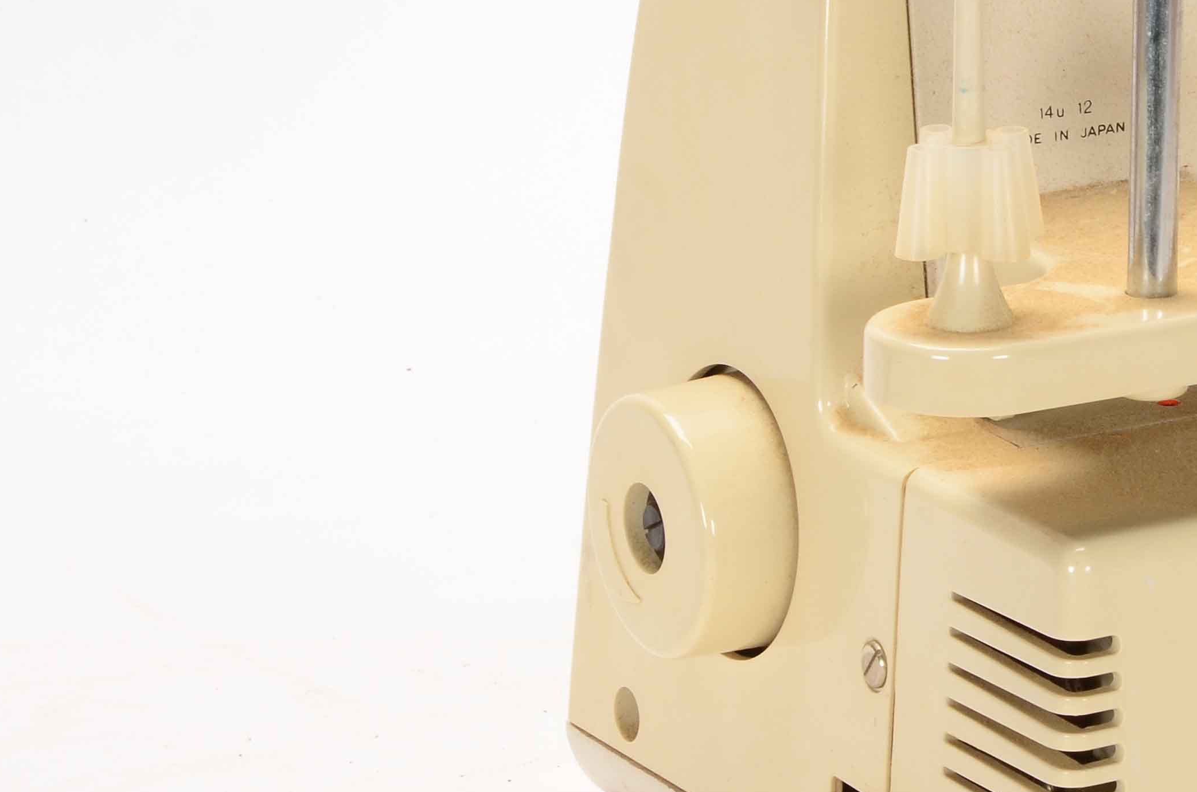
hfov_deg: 12.0
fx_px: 5640
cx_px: 1186
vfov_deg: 8.0
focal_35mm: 170
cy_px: 227
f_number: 16
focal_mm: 48
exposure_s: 1/160
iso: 200
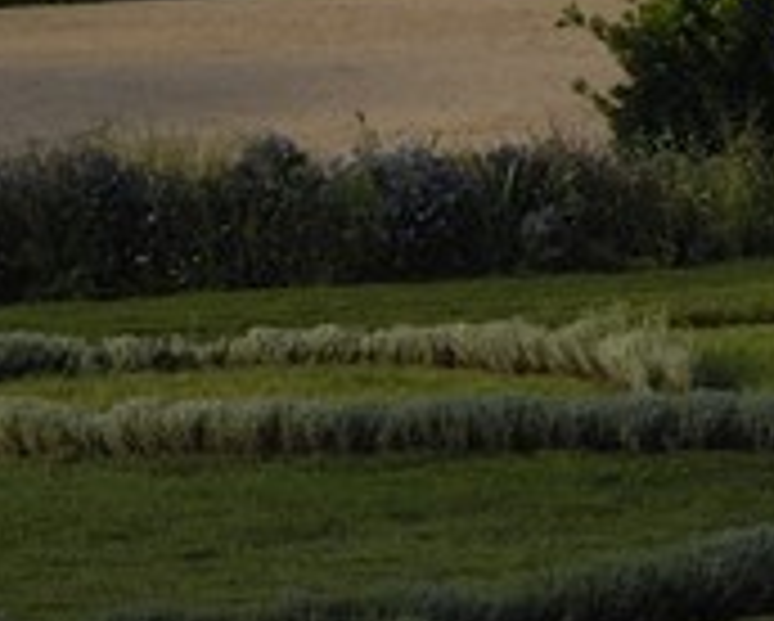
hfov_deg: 3.2
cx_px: 2848
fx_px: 13493
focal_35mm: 588
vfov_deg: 2.6
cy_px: -554
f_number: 10
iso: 100
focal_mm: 45
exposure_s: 1/80
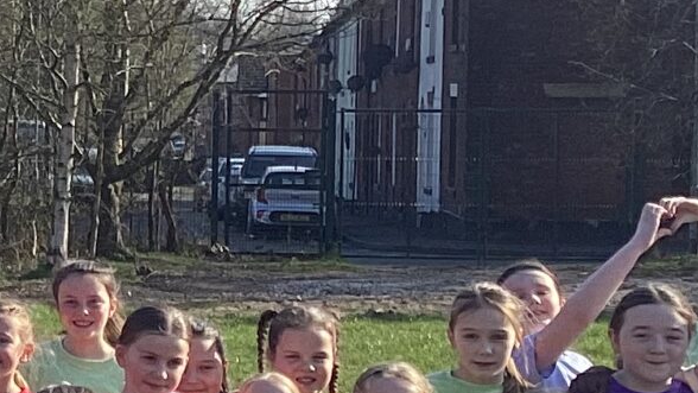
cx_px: -572
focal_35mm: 147
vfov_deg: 8.3
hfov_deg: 13.1
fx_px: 2721
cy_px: 240
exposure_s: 1/886
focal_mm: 3.3
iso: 25
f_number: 2.4
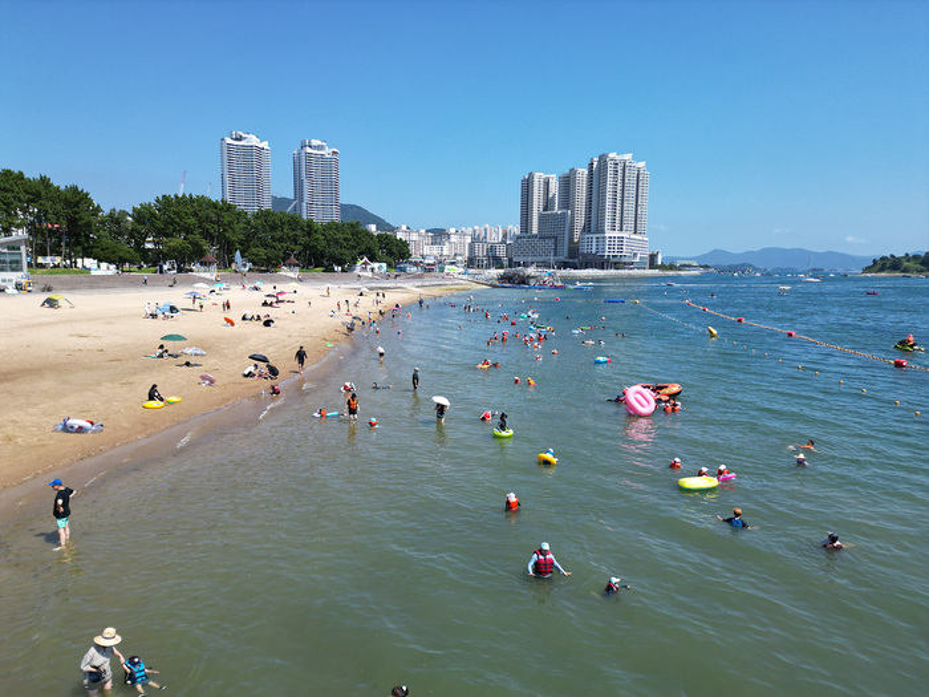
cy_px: 348
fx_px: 644
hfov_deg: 71.6
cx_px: 464
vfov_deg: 56.8
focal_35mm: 24
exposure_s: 1/2500
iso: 100
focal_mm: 6.72
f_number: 1.7
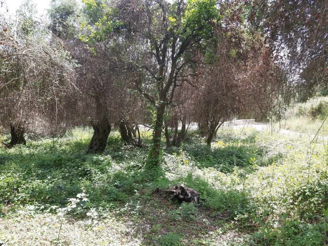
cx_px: 164
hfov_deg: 67.3
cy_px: 123
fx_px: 246
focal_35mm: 26
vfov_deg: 53.1
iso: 100
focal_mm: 3.92
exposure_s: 1/414
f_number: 1.7
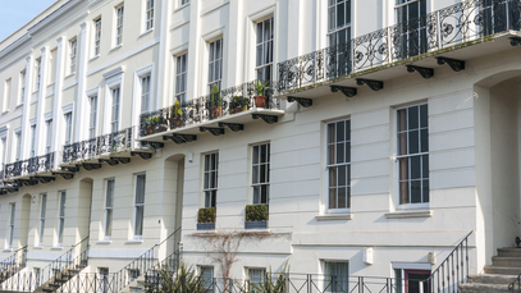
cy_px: 120
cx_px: 339
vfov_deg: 23.9
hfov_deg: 40.9
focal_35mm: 50
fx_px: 691
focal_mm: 24
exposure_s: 1/160
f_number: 7.1
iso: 200
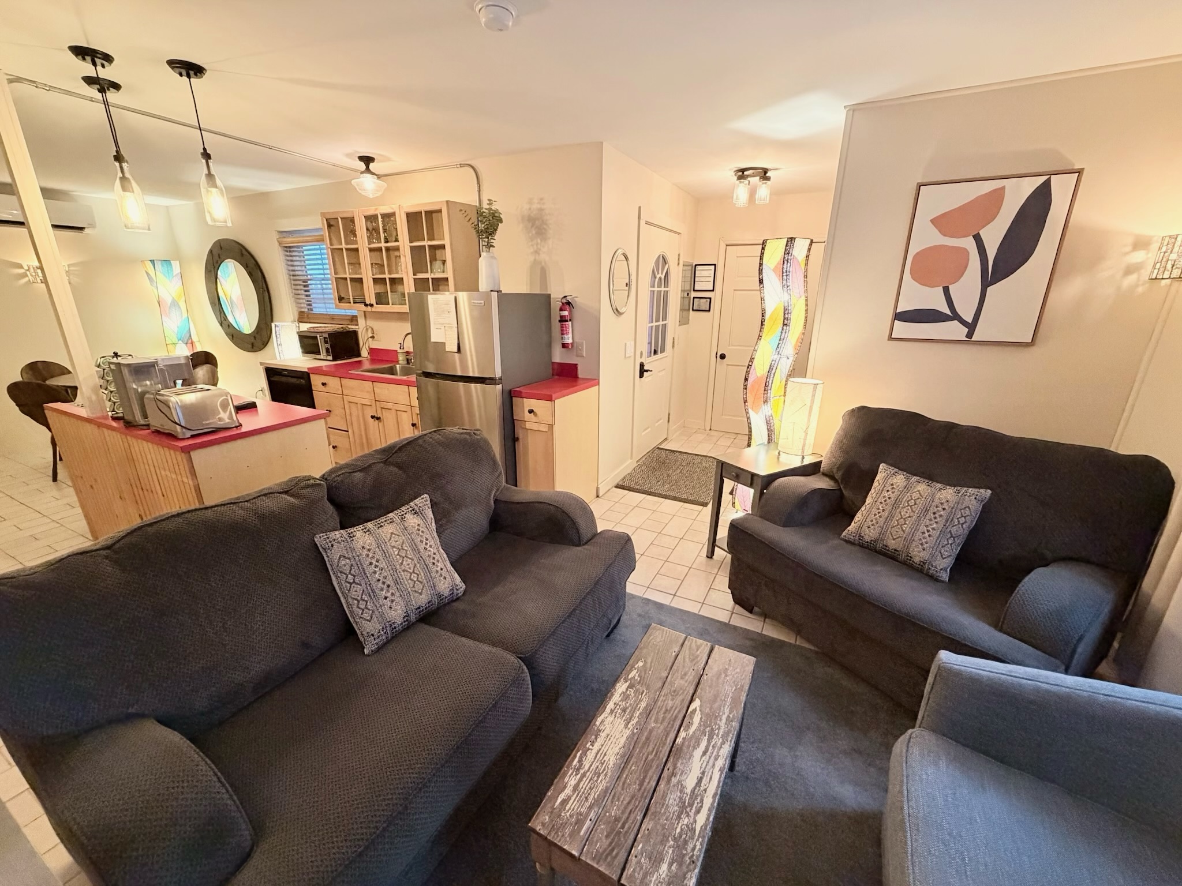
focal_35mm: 14
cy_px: 443
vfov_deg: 85.7
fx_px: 478
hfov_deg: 102.1
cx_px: 591
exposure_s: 1/60
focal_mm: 2.22
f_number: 2.2
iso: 500
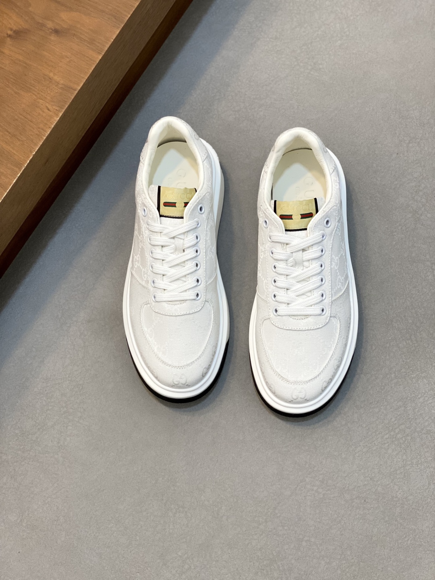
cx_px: 218
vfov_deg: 36.8
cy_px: 290
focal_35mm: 52
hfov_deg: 28.0
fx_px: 871
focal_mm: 6
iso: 80
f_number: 2
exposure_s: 1/100
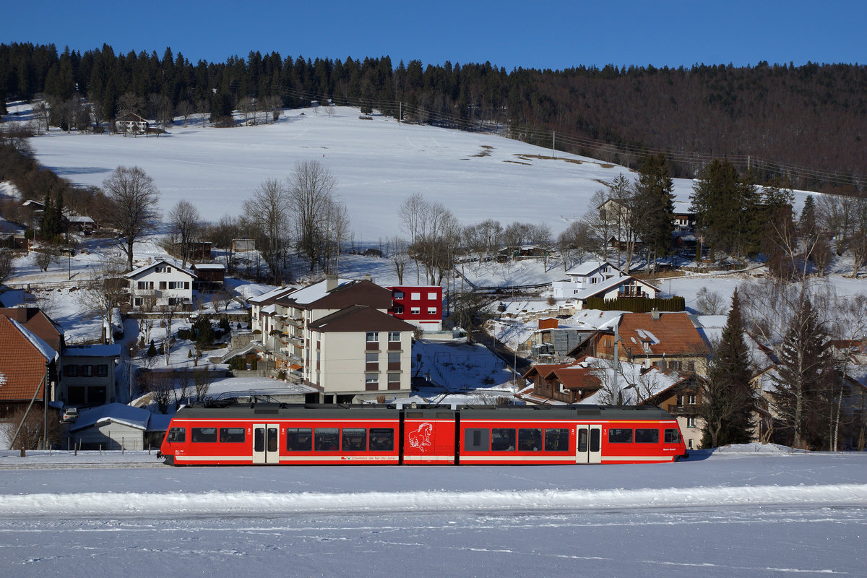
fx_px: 1084
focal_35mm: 45
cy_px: 289
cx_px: 434
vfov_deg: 29.9
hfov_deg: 43.6
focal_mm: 30
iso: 200
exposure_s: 1/1000
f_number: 9
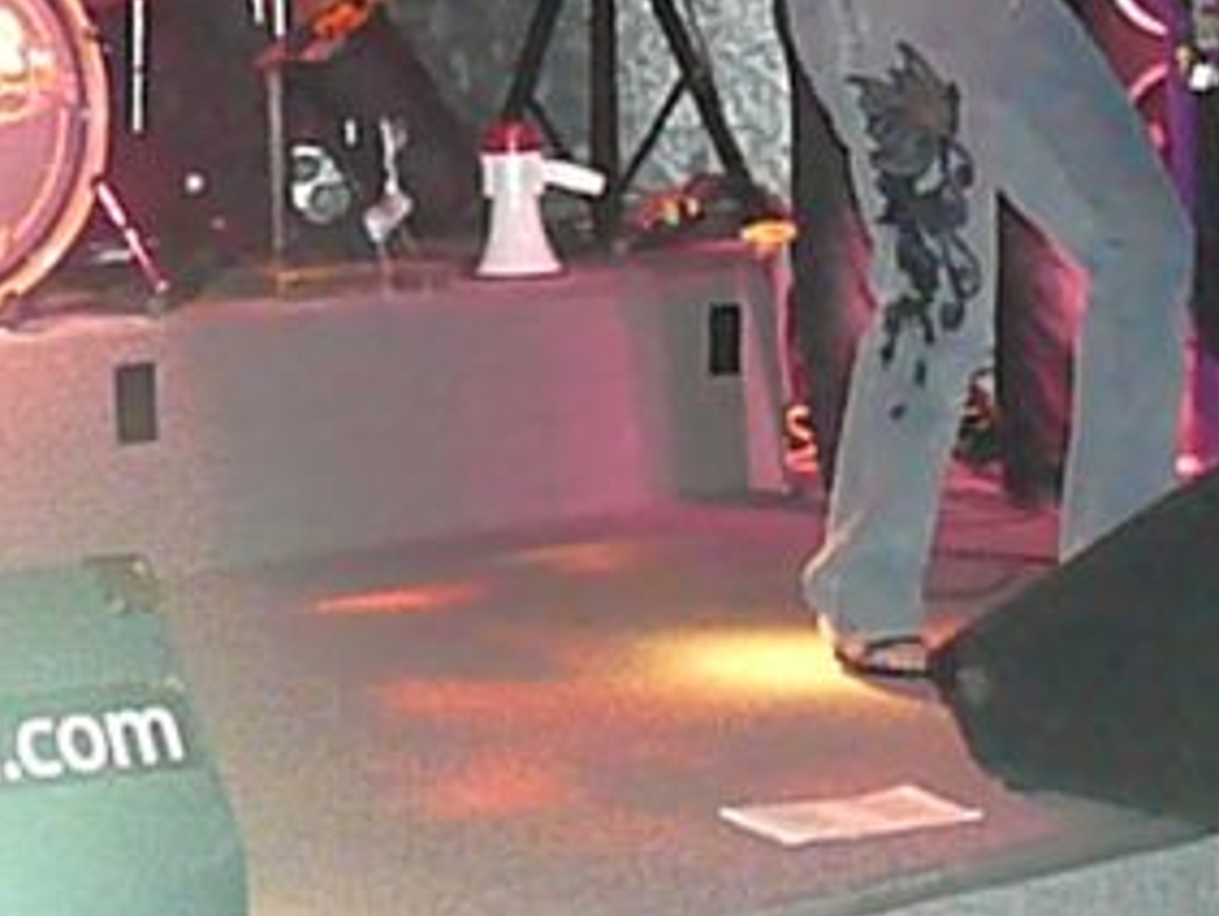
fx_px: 3489
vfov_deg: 14.6
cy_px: -60
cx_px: 216
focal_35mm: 99
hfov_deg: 19.6
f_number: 3.2
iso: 1600
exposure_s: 1/30
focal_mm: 6.4
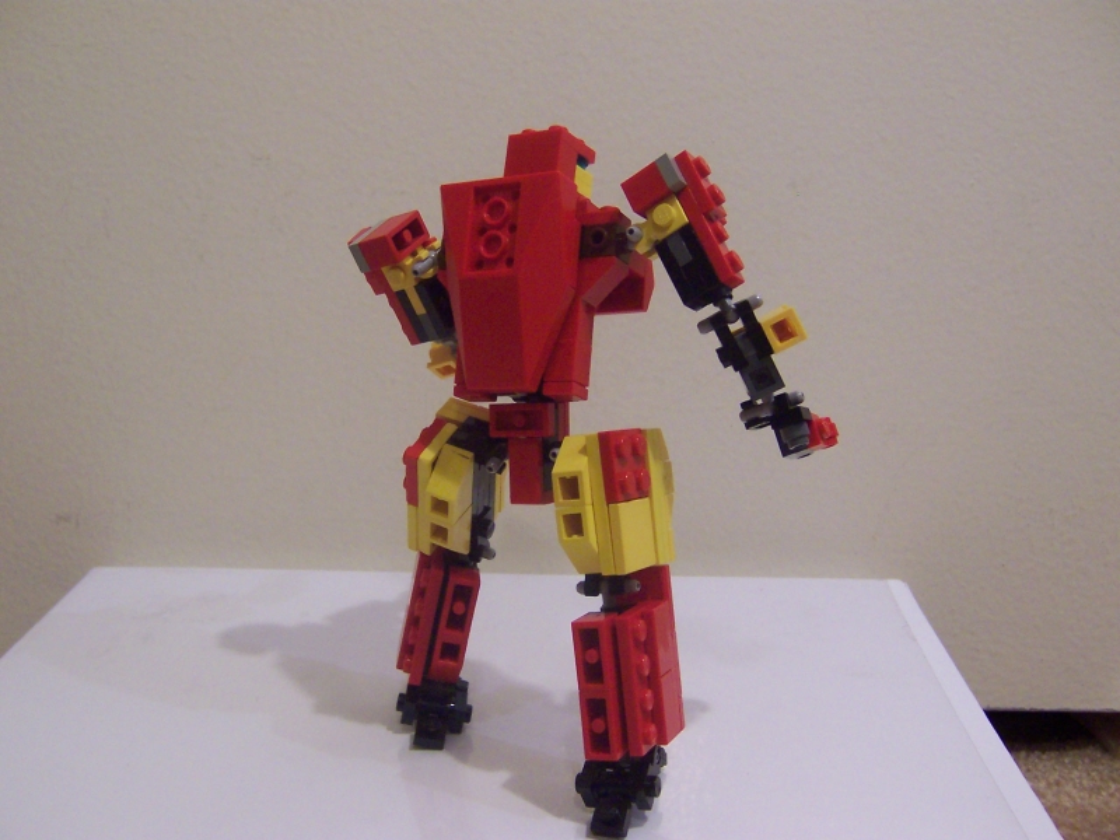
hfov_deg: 51.4
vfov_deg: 39.7
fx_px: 1165
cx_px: 560
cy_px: 420
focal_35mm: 36
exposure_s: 1/10
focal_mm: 5.6
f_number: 2.8
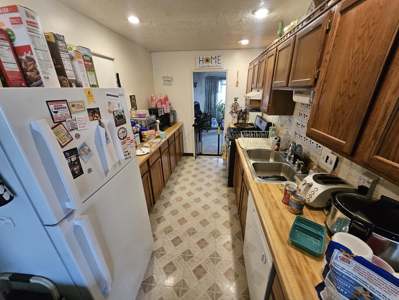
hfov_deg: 106.2
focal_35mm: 13
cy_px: 150
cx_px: 200
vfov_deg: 89.9
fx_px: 150
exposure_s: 1/60
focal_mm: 1.74
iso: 400
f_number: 2.2
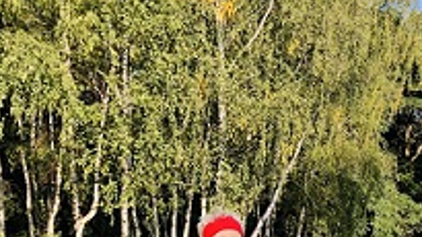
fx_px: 861
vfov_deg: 14.9
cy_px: 315
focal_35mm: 77
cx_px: 509
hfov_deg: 24.8
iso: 20
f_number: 1.8
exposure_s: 1/369
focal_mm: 3.99
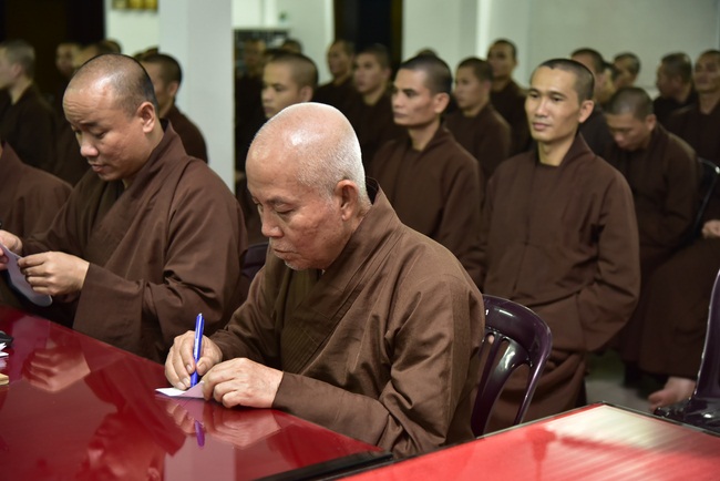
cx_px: 360
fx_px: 1240
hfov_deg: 32.4
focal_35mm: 62
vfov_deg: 21.9
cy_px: 240
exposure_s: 1/40
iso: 1250
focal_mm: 62
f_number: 4
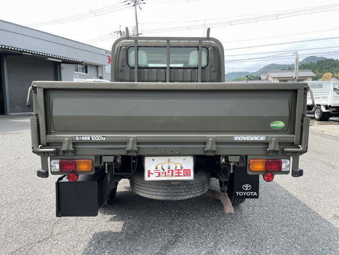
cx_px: 170
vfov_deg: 53.1
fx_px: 255
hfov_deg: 67.3
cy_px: 128
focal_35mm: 26
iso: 32
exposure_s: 1/2212
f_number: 1.6
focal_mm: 4.2
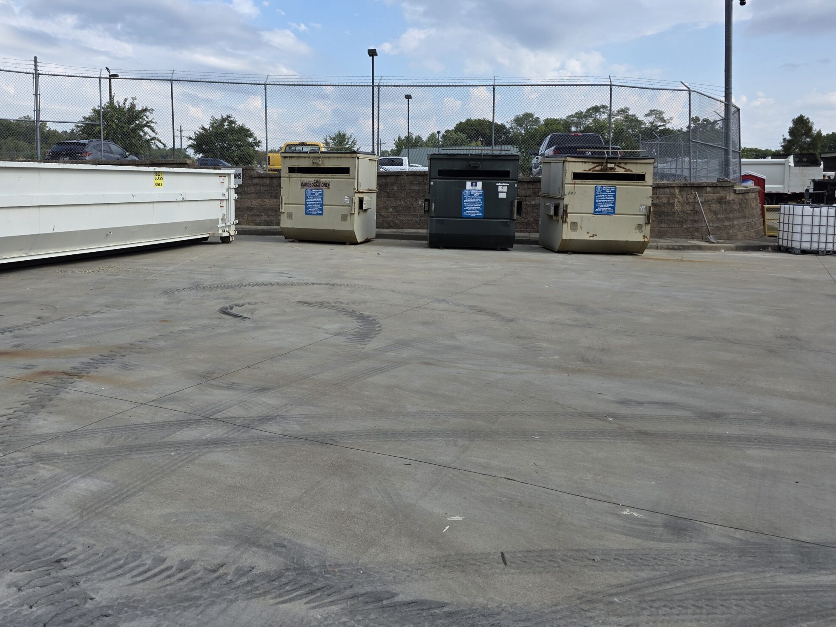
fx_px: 724
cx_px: 330
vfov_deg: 46.2
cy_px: 223
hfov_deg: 59.4
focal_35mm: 30
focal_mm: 6.3
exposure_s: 1/5608
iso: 80
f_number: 1.7
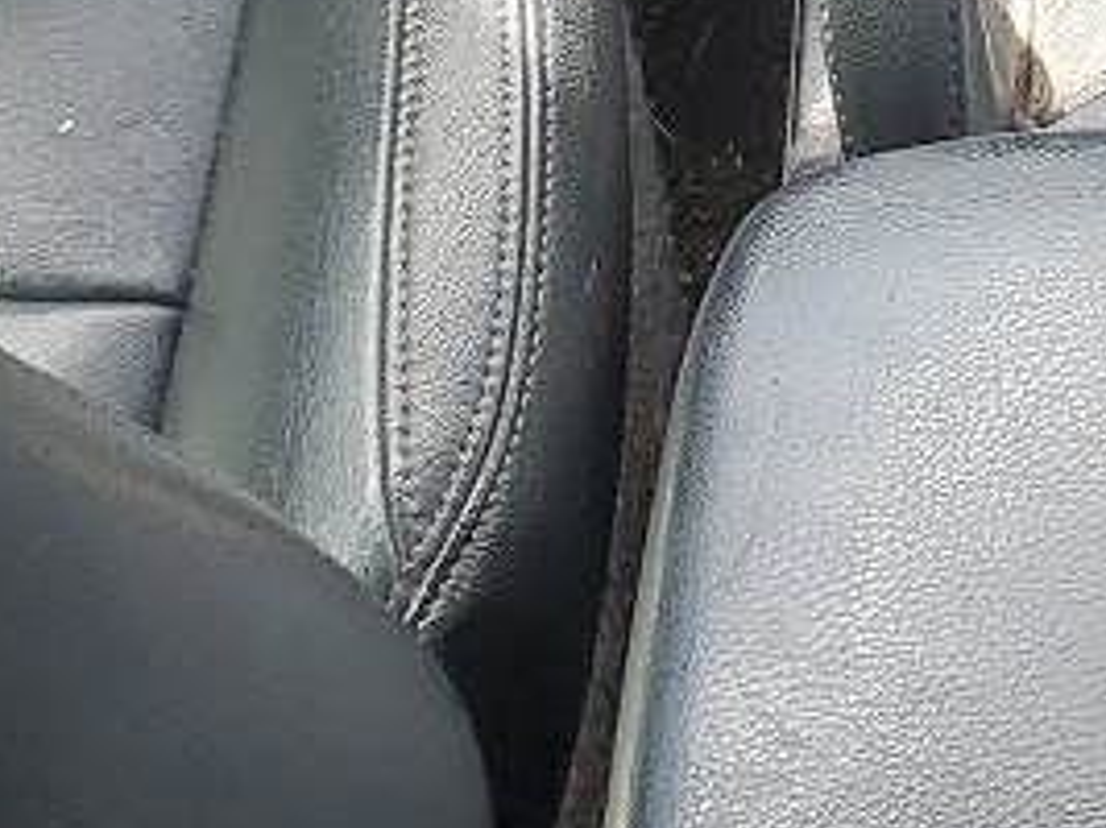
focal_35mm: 156
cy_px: -360
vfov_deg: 9.3
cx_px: 1143
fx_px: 4982
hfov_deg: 12.5
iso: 50
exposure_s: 1/149
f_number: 1.5
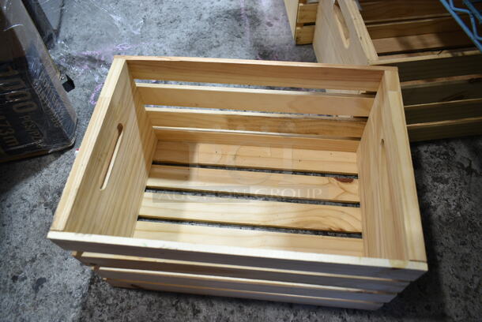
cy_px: 161
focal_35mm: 30
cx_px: 241
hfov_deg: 61.9
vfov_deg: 43.7
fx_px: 402
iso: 220
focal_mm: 20
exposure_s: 1/30
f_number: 3.5
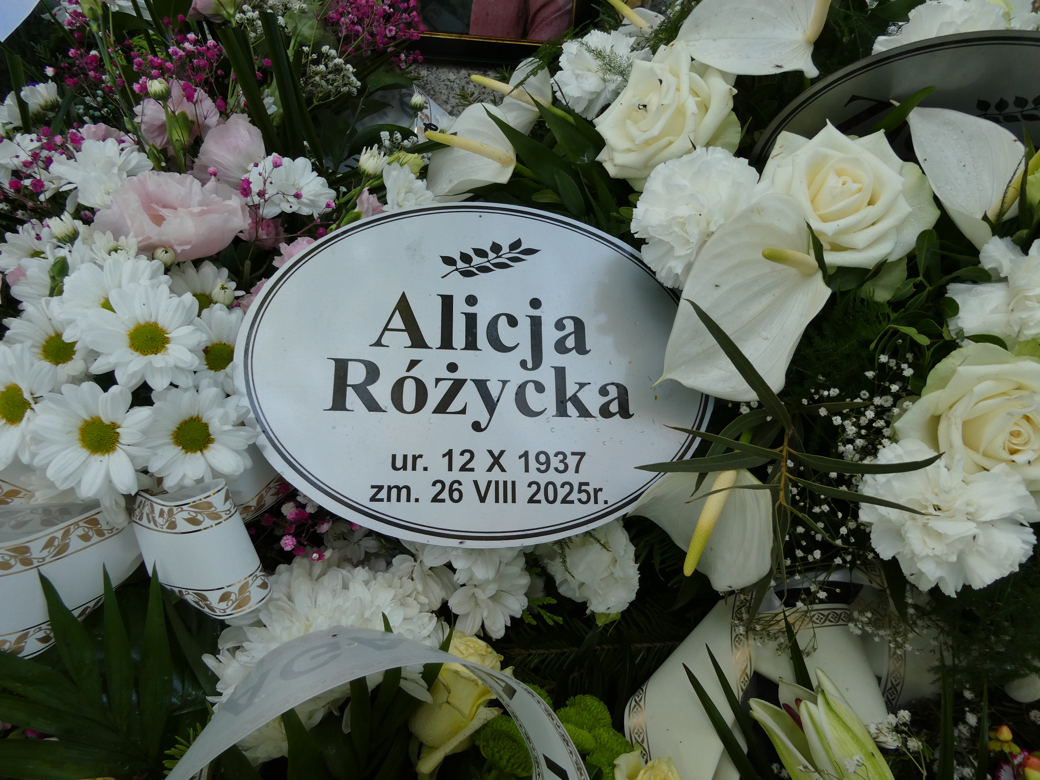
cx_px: 520
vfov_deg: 56.8
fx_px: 721
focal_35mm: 24
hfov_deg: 71.6
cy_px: 390
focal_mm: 4.3
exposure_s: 1/60
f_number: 3.3
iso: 100
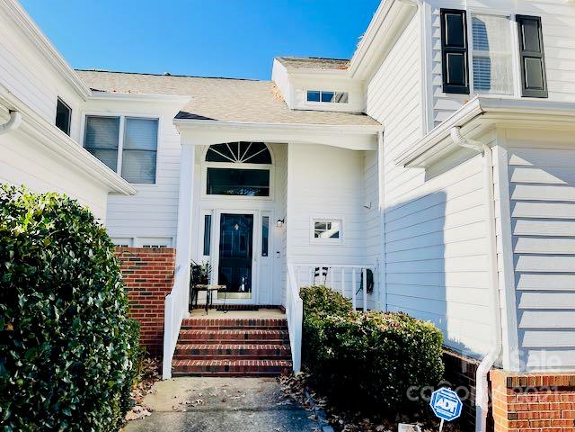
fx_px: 432
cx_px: 288
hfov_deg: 67.3
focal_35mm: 26
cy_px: 216
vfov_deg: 53.1
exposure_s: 1/2488
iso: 32
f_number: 1.6
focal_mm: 5.1
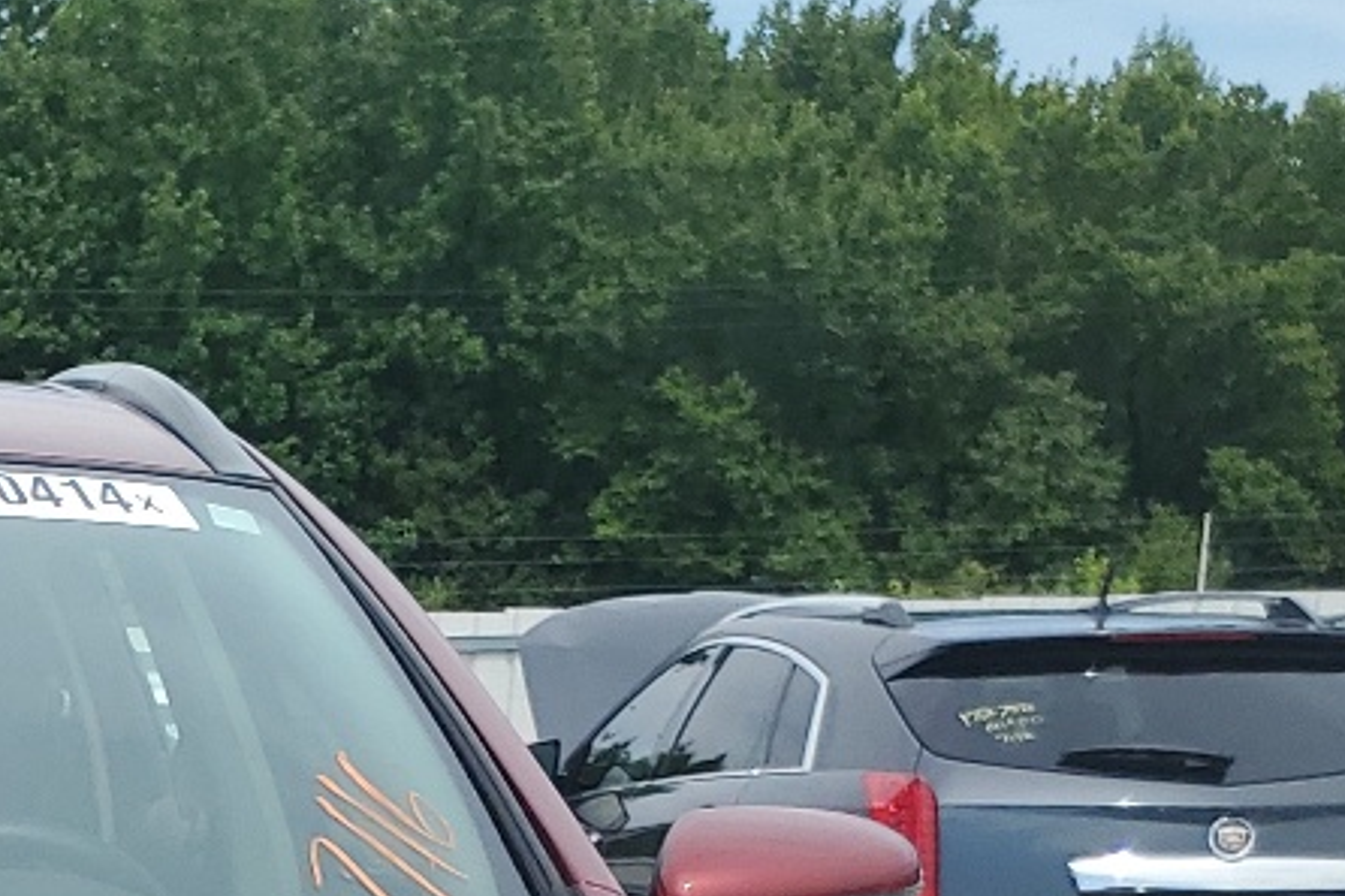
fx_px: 3622
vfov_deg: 12.5
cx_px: -549
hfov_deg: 19.0
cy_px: 1750
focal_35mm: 97
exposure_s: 1/2500
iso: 50
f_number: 1.5
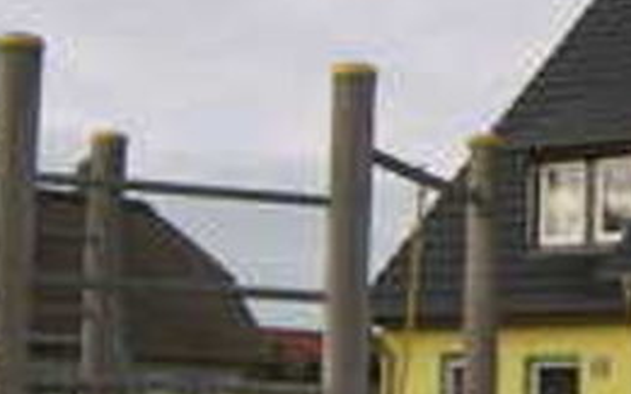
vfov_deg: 11.2
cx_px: 839
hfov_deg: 16.7
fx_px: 2012
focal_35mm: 117
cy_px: 290
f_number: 2.8
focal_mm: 5
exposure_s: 1/500
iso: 50
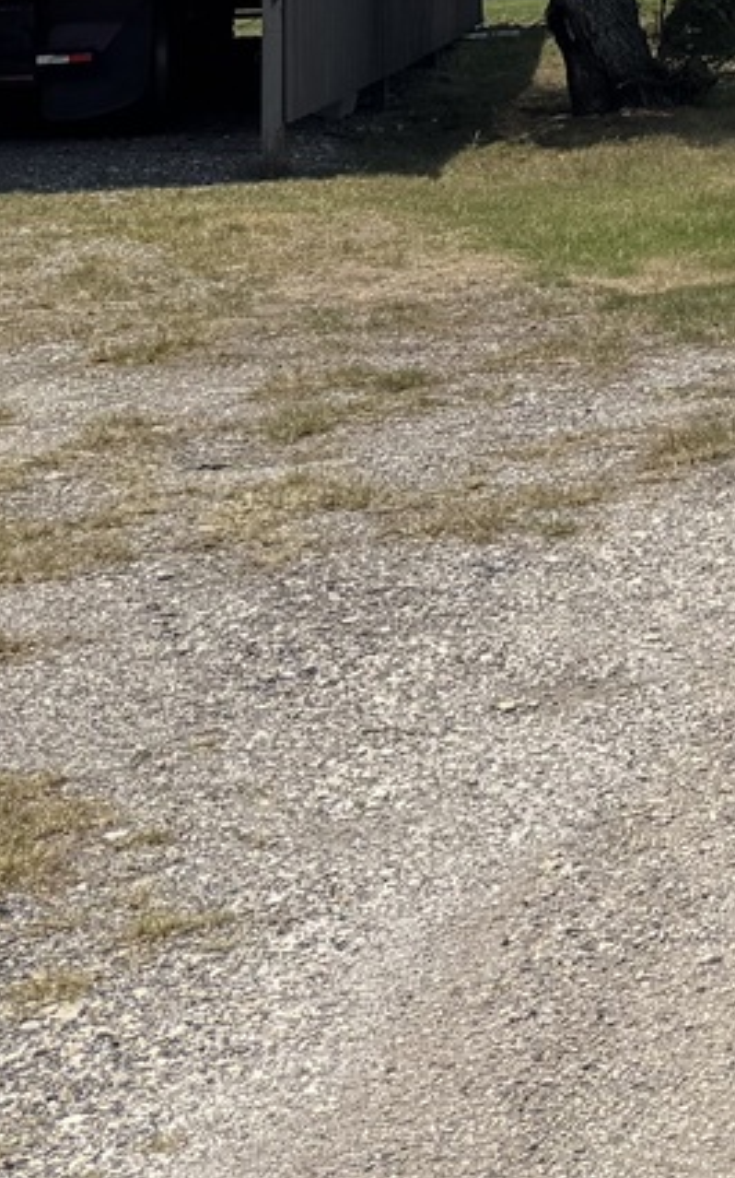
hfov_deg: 11.8
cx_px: 1868
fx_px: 2758
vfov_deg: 22.1
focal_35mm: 86
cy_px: -265
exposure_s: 1/7092
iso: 80
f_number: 1.78
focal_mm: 6.76
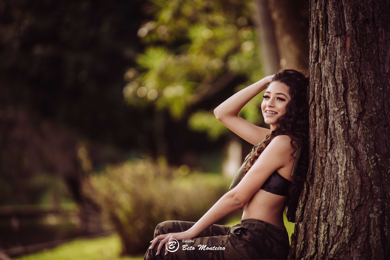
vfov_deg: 6.9
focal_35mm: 200
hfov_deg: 10.3
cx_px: 195
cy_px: 130
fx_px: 2167
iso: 200
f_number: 2.8
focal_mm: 200
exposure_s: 1/320
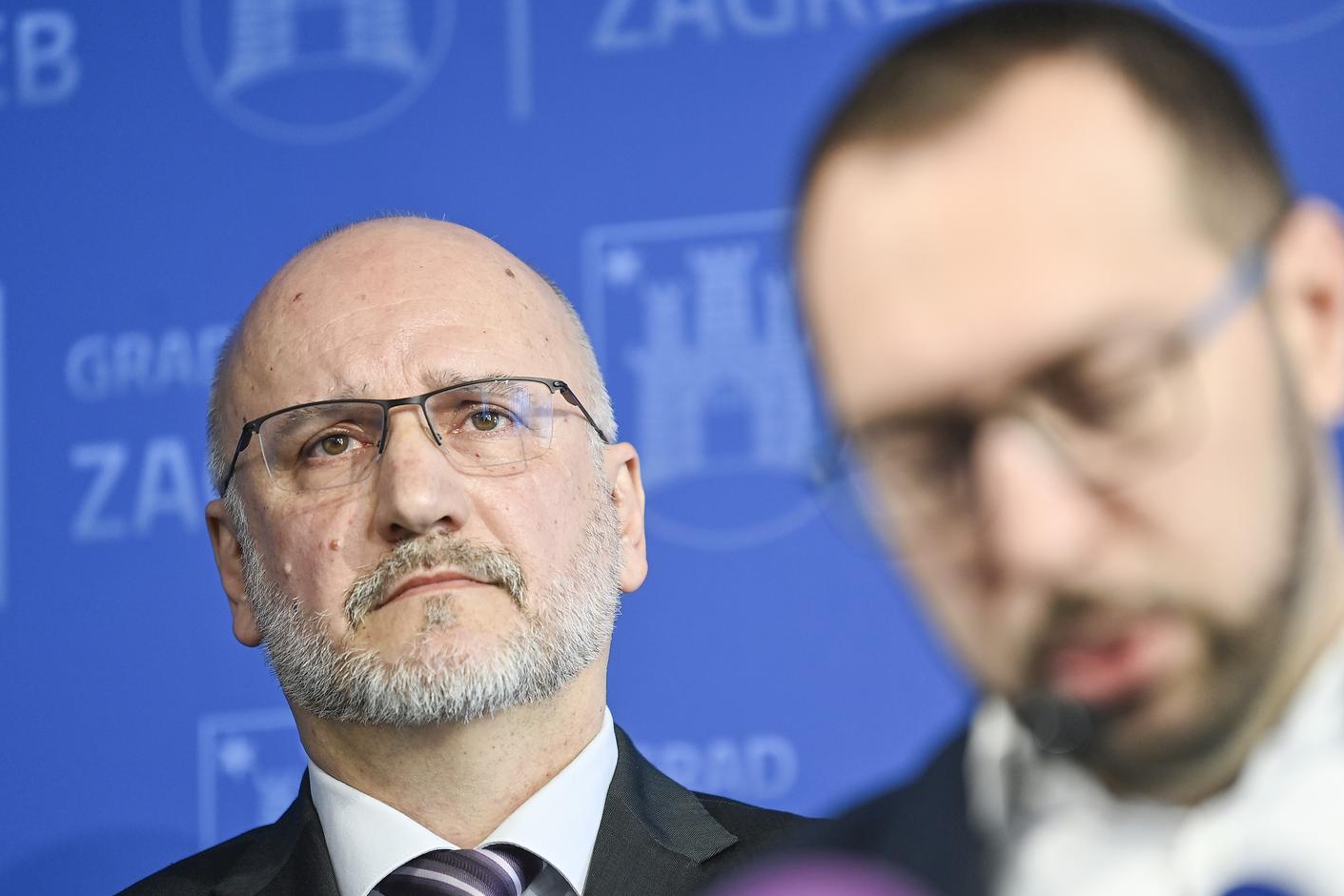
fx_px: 7839
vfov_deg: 6.5
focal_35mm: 210
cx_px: 678
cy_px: 499
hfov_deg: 9.8
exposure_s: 1/250
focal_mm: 185
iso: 800
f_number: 2.8
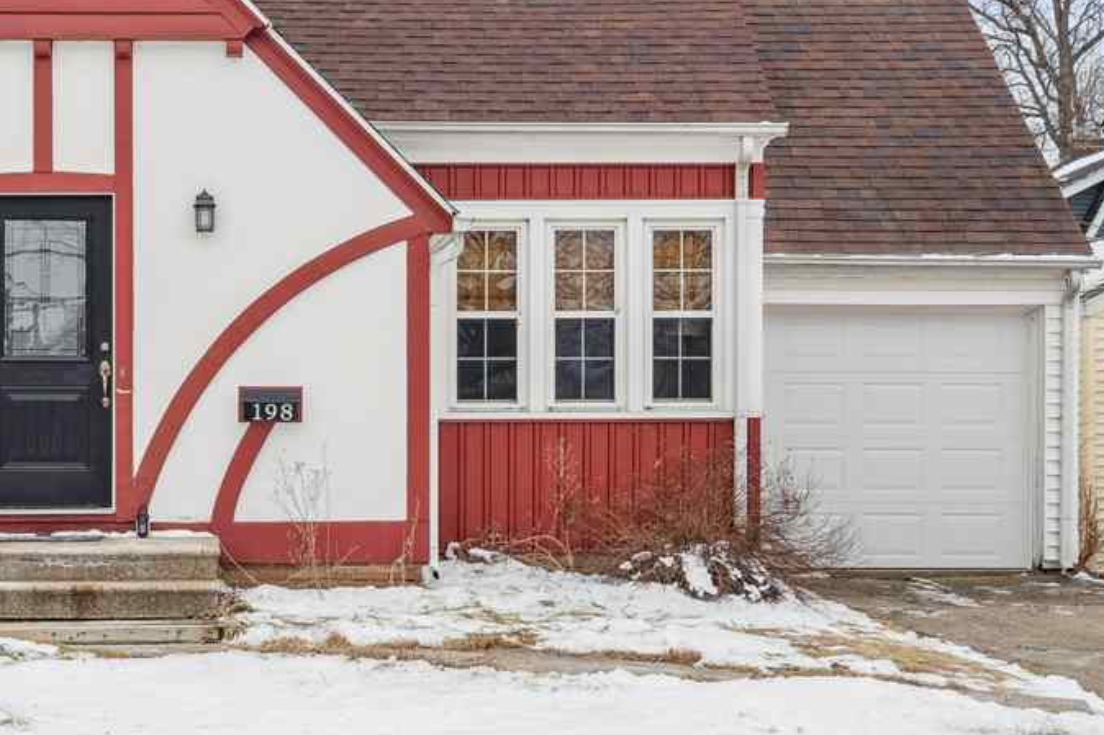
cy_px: 112
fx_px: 1747
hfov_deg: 34.1
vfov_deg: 23.3
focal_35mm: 57
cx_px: 234
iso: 400
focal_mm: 30
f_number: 8
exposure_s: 1/1250
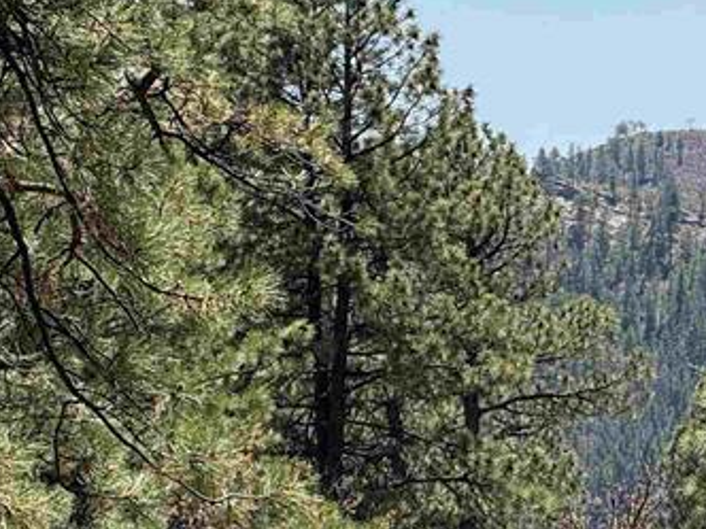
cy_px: 361
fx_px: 7546
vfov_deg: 4.0
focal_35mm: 370
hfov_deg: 5.3
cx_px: 763
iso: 50
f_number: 2.8
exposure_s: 1/880
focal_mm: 15.66
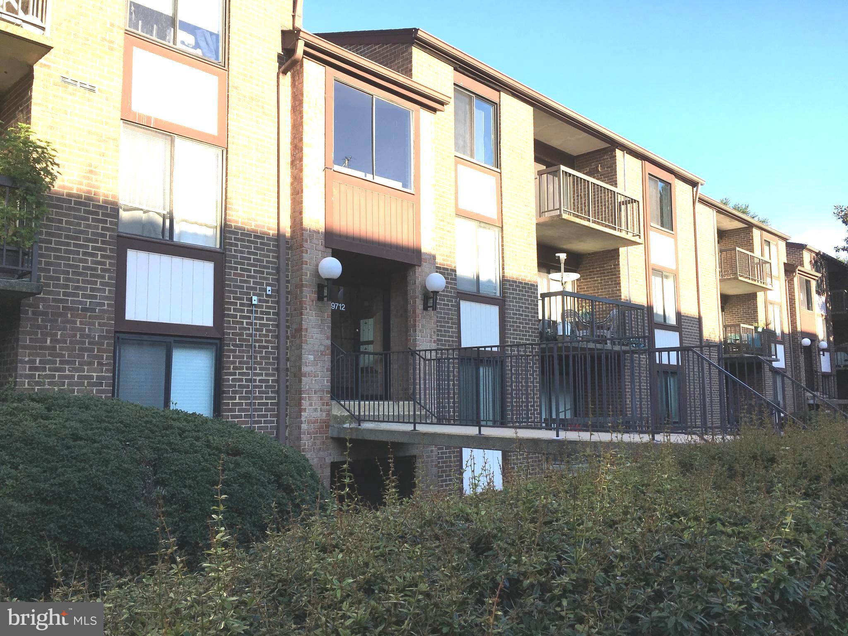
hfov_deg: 61.7
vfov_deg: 48.2
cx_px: 424
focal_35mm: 29
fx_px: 710
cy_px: 318
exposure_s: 1/668
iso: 25
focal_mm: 4.15
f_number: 2.2
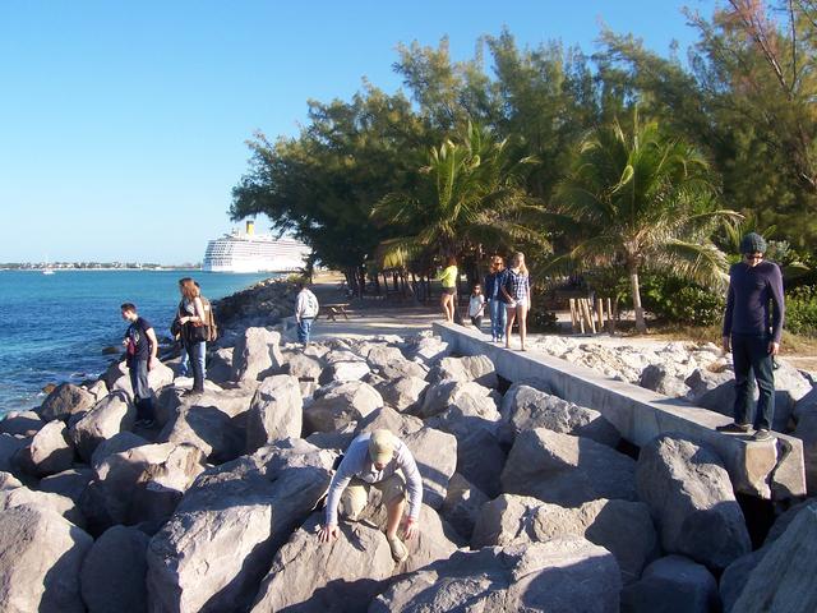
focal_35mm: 36
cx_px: 408
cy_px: 306
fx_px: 850
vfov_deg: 39.7
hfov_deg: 51.4
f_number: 4.8
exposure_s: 1/250
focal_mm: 6
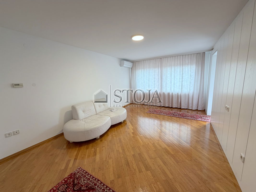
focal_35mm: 14
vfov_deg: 85.7
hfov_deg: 102.1
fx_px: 104
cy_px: 96
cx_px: 128
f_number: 2.2
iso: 125
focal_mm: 2.22
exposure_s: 1/100
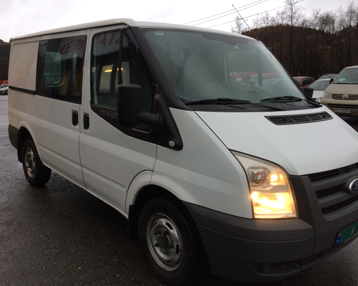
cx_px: 188
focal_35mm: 31
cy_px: 144
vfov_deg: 47.1
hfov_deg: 57.1
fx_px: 328
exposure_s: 1/33
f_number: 2.2
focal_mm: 4.15
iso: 32
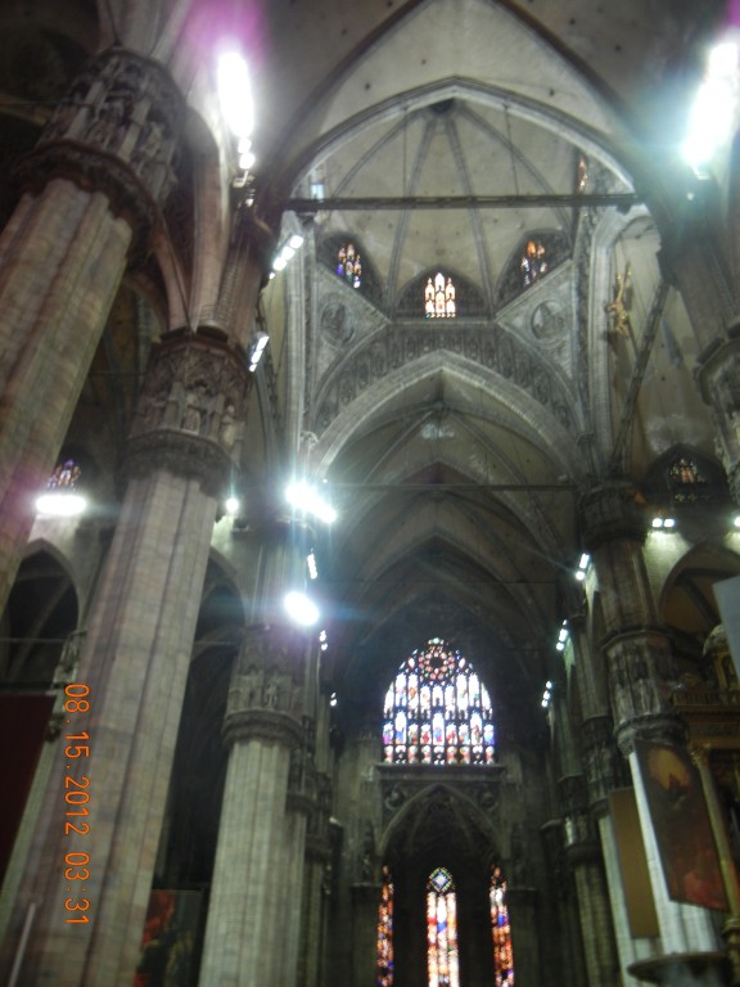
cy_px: 494
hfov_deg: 46.8
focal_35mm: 30
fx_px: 855
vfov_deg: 60.0
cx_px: 370
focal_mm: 5.4
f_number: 3.5
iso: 200
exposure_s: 1/5.3
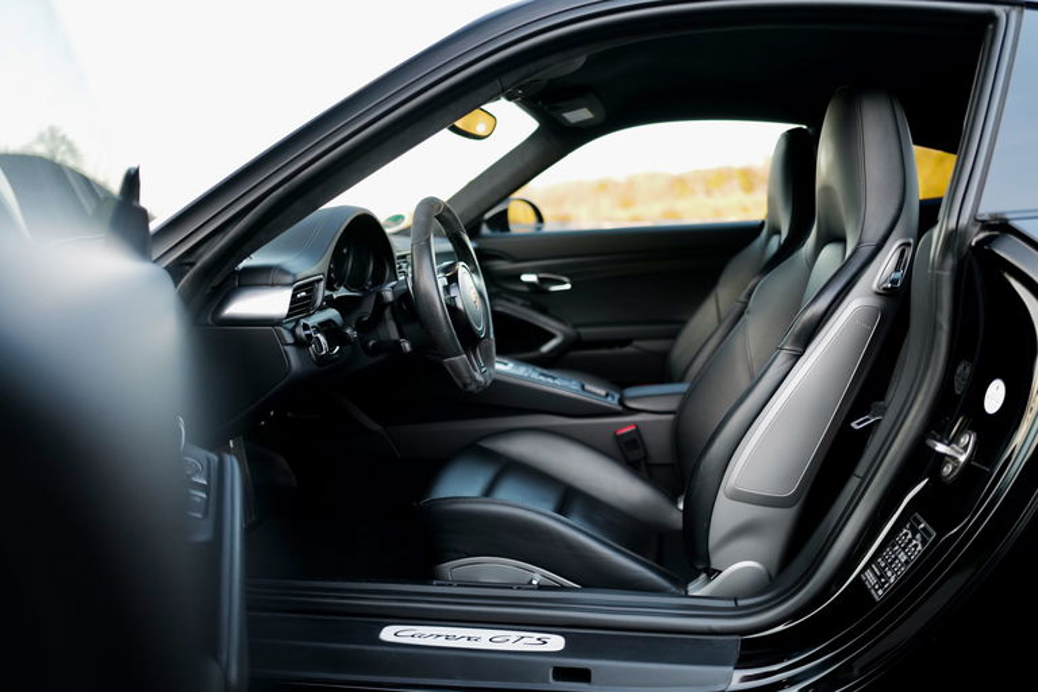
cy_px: 346
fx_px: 807
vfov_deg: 46.4
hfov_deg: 65.5
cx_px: 519
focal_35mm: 28
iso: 160
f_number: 1.7
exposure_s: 1/50
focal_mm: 28
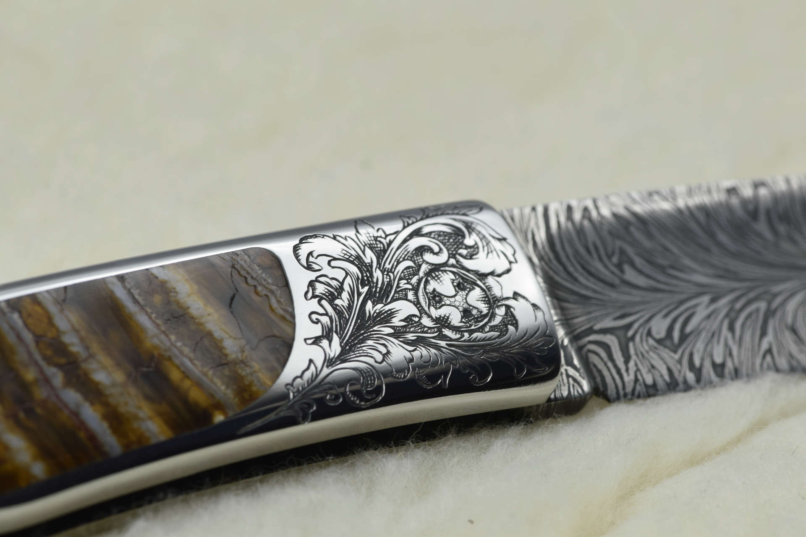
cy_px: 268
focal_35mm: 158
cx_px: 403
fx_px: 3526
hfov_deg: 13.0
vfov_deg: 8.7
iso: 100
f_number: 13
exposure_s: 1/50
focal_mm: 105
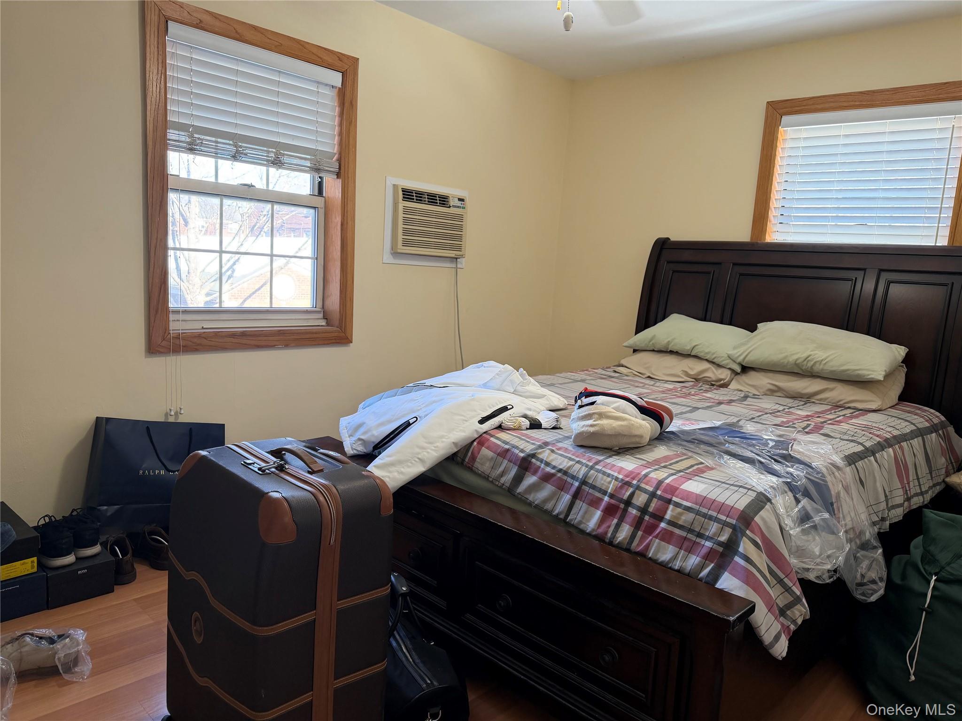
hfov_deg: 71.6
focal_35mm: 24
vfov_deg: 56.8
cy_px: 360
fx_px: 667
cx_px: 481
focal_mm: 6.76
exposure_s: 1/120
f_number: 1.78
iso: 160
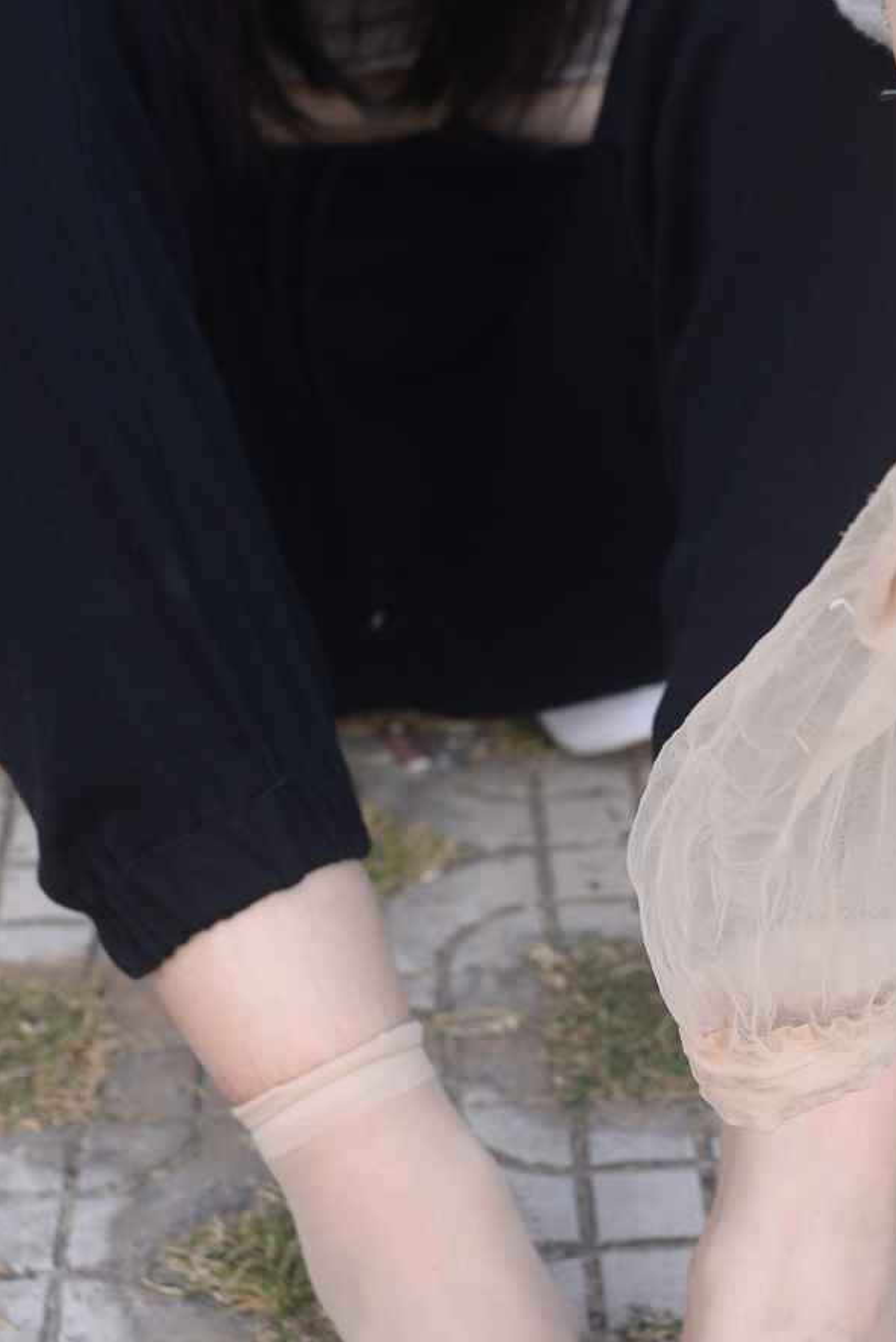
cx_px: 714
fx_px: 2871
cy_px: 624
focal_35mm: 77
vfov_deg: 26.3
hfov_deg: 17.6
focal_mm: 35
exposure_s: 1/200
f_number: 5.6
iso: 100
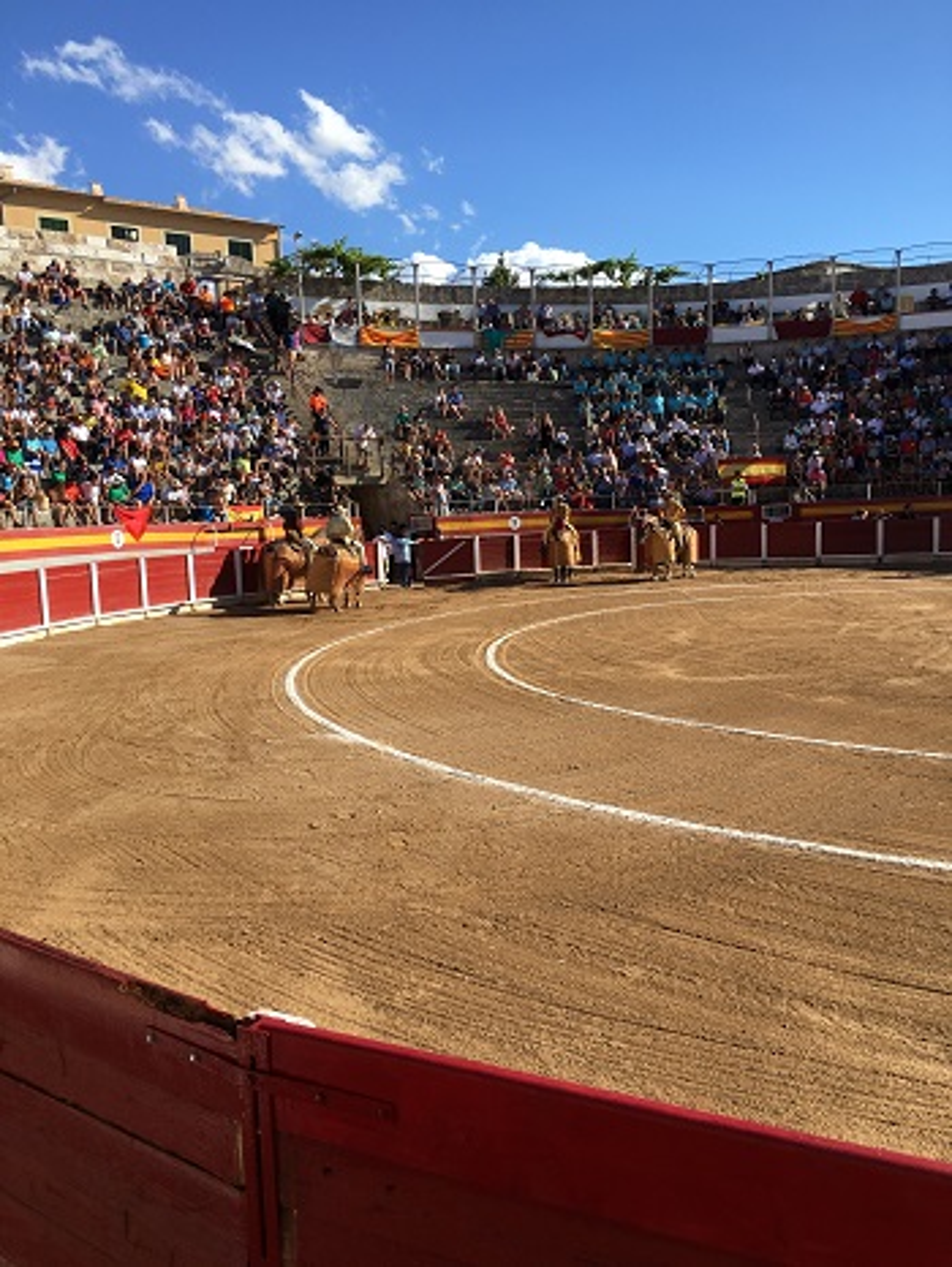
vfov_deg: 61.6
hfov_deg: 48.3
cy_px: 634
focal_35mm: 29
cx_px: 476
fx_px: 1062
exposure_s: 1/1221
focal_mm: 4.15
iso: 25
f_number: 2.2
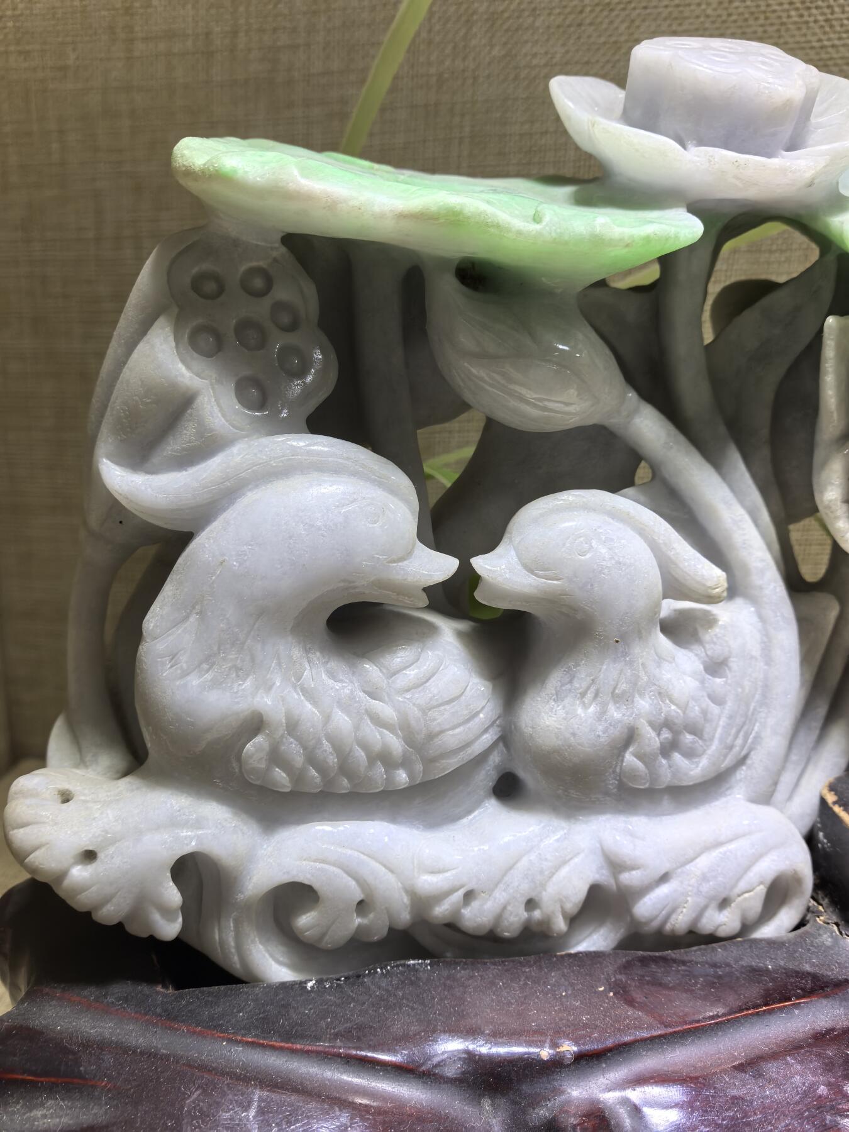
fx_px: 883
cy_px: 566
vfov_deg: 65.3
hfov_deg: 51.4
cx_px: 424
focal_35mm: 27
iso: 640
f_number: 4
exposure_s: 1/268
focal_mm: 6.98
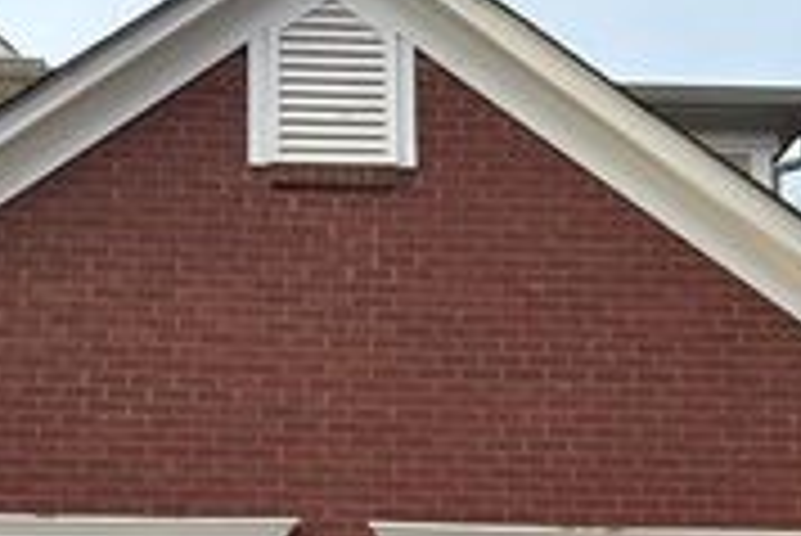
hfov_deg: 26.4
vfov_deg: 17.4
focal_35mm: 76
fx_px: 1692
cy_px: 574
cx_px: 225
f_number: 1.5
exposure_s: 1/666
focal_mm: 5.7
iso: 50
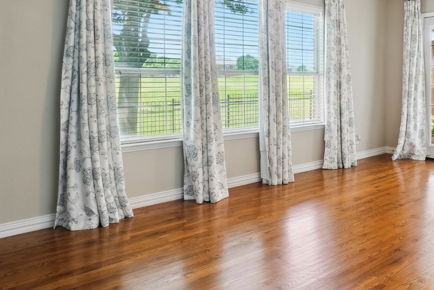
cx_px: 341
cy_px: 80
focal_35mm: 30
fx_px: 362
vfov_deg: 42.5
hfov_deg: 57.7
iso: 400
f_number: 8
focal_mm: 10
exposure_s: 1/30
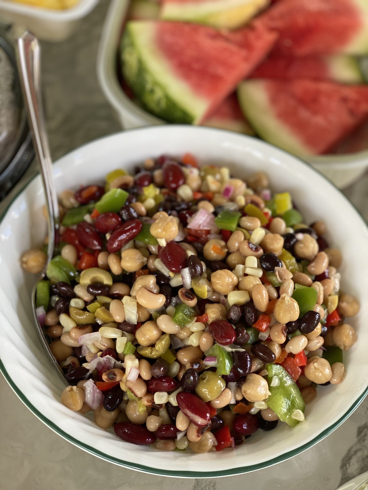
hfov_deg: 28.0
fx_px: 737
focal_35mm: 52
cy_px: 245
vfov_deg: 36.8
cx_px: 184
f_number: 2
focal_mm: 6
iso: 100
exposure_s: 1/122
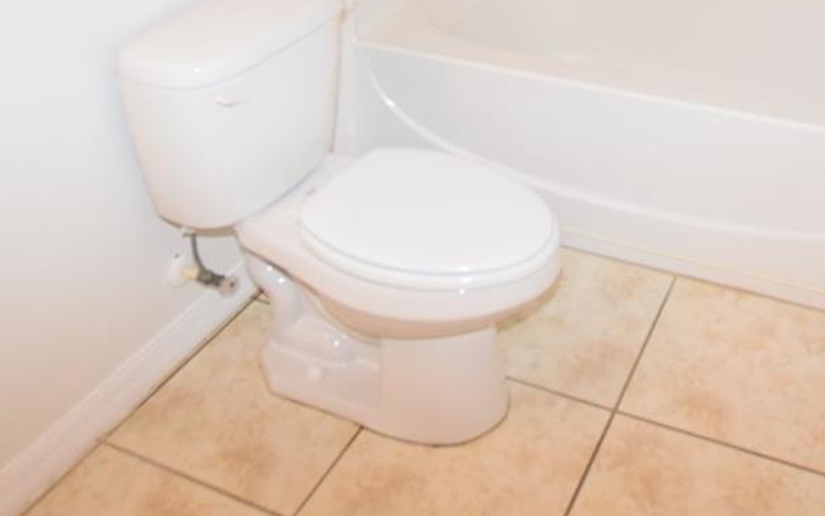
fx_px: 922
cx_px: 591
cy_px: -180
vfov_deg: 26.0
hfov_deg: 46.9
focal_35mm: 41
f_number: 4.5
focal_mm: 10
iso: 800
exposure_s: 1/80
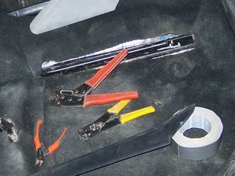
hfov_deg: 24.4
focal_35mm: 79
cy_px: 69
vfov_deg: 18.6
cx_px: 53
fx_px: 536
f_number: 2.8
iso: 160
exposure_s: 1/60
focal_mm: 6.3
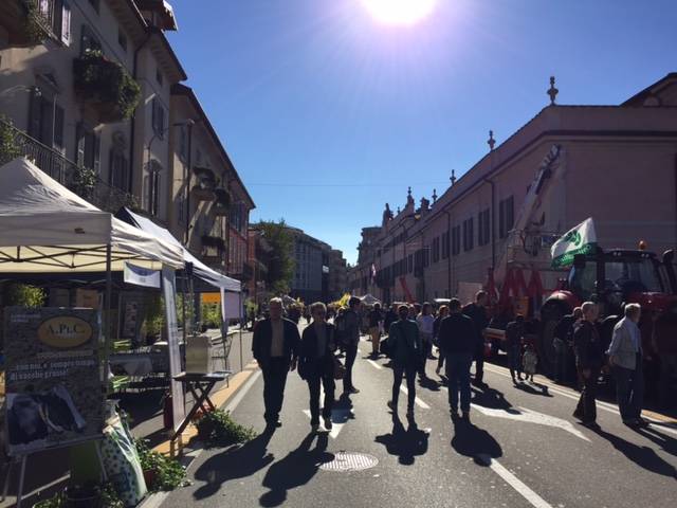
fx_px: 567
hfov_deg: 61.7
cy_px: 254
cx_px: 338
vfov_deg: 48.2
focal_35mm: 29
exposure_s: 1/2825
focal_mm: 4.15
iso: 32
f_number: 2.2
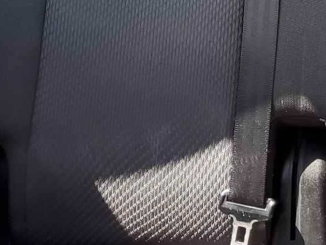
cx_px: 404
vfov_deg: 17.6
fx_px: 735
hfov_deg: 22.7
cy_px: -81
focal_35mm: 78
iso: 58
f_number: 1.5
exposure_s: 1/60.2
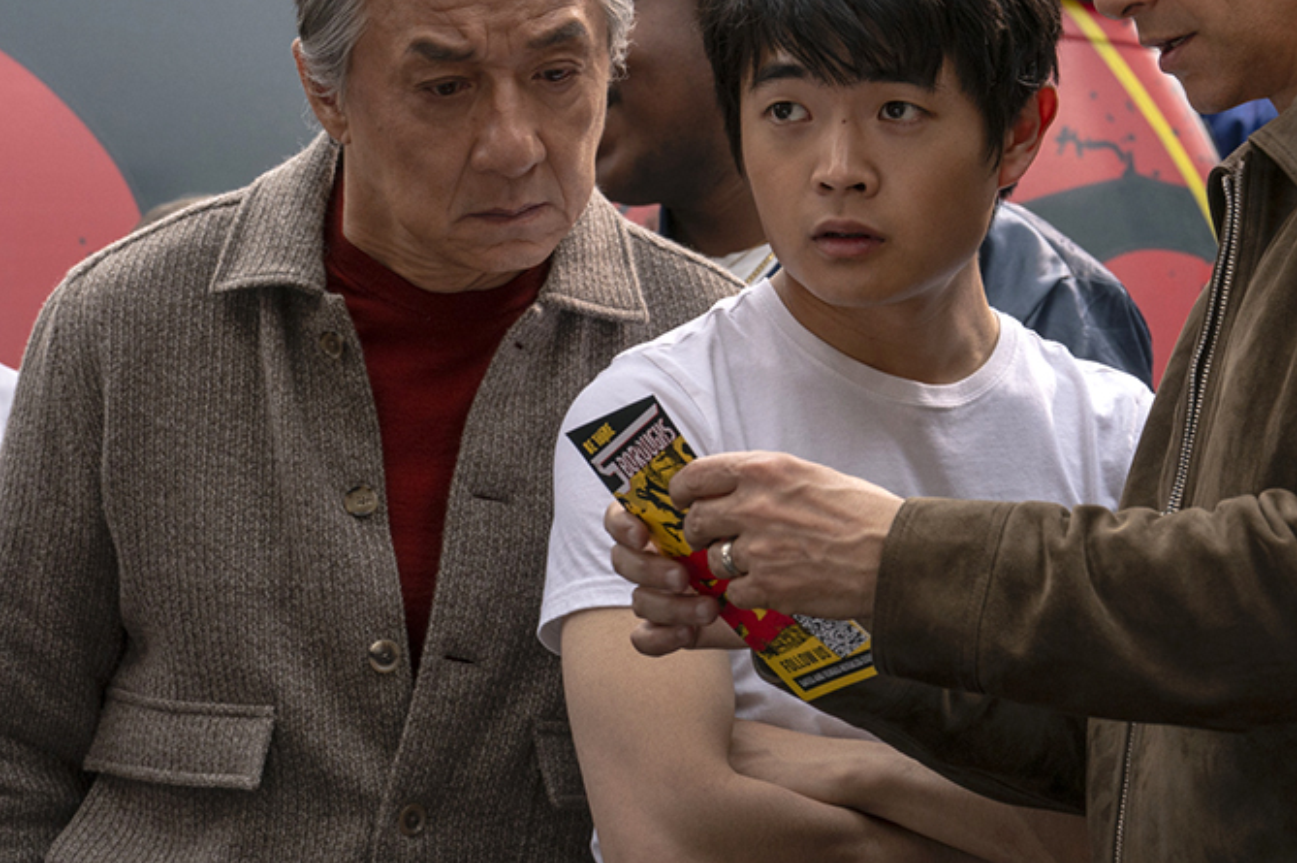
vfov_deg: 7.9
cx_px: 954
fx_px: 6228
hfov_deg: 11.9
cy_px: 353
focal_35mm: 173
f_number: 8
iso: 800
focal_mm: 113
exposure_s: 1/160
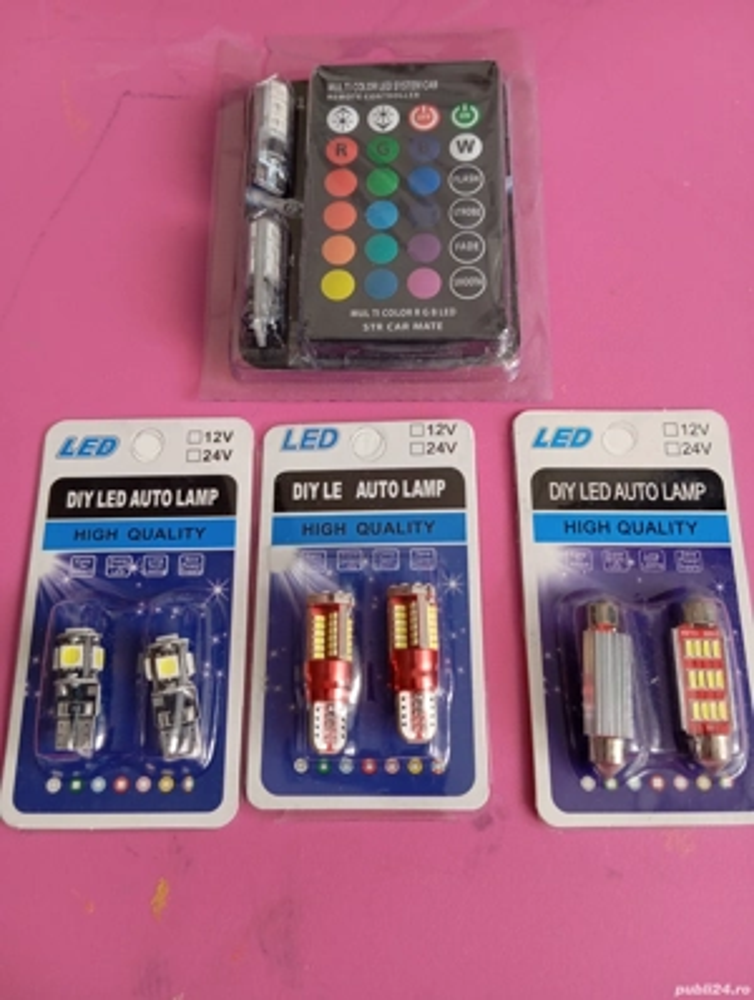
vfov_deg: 63.4
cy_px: 500
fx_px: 811
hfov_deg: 49.9
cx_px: 377
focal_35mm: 28
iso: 906
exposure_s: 1/33.3
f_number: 1.8
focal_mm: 4.22
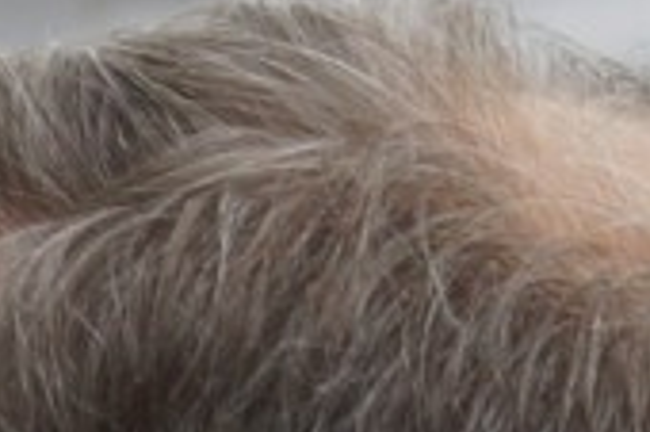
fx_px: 19156
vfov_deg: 1.3
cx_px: 266
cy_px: 1116
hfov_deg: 1.9
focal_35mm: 1062
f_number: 5.6
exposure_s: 1/160
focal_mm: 50
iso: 100
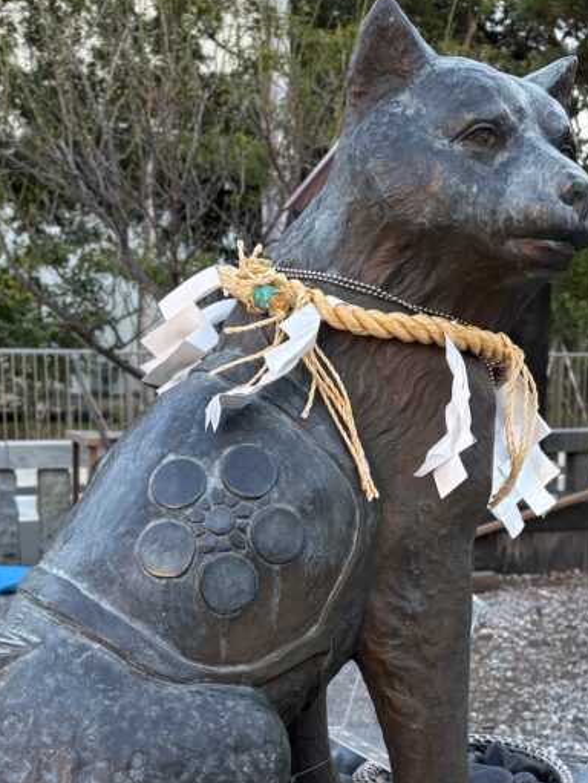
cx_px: 328
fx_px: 1178
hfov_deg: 28.0
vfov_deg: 36.1
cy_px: 577
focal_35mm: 52
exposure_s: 1/214
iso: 125
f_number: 1.6
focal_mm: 5.96
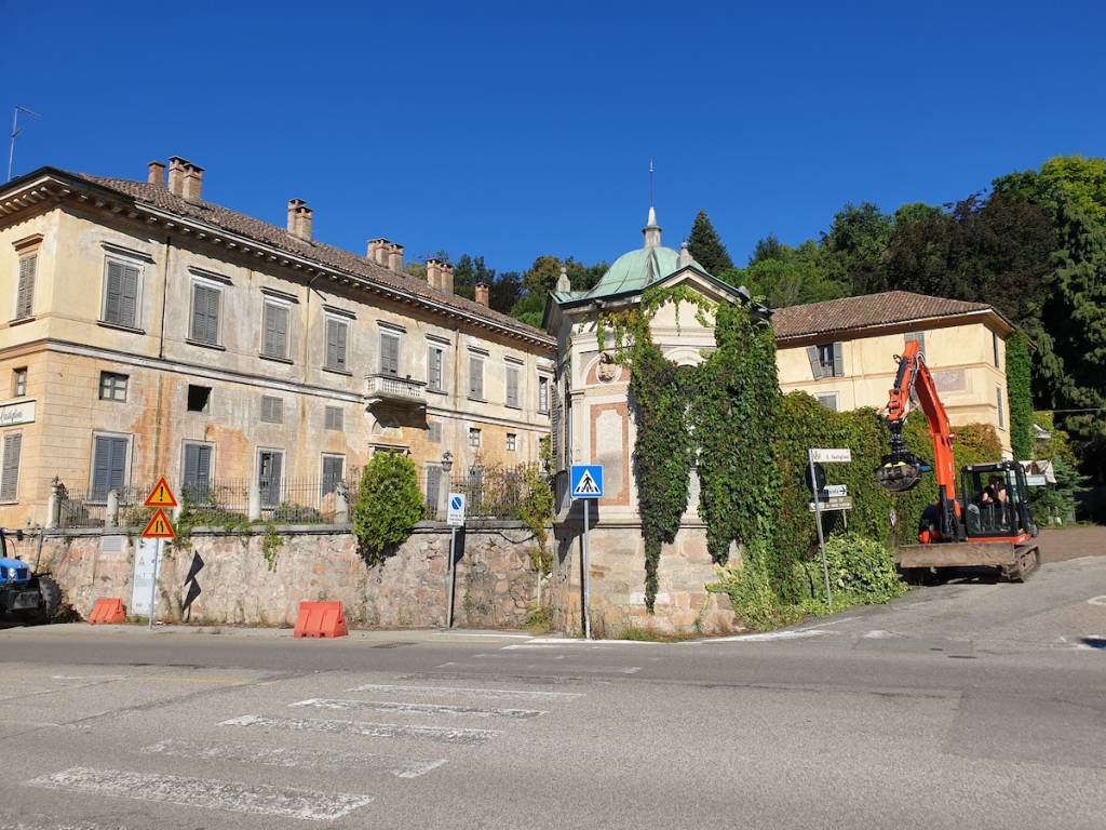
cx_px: 553
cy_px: 415
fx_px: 831
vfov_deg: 53.1
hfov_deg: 67.3
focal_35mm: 26
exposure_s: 1/2045
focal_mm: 4.3
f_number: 2.4
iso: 50
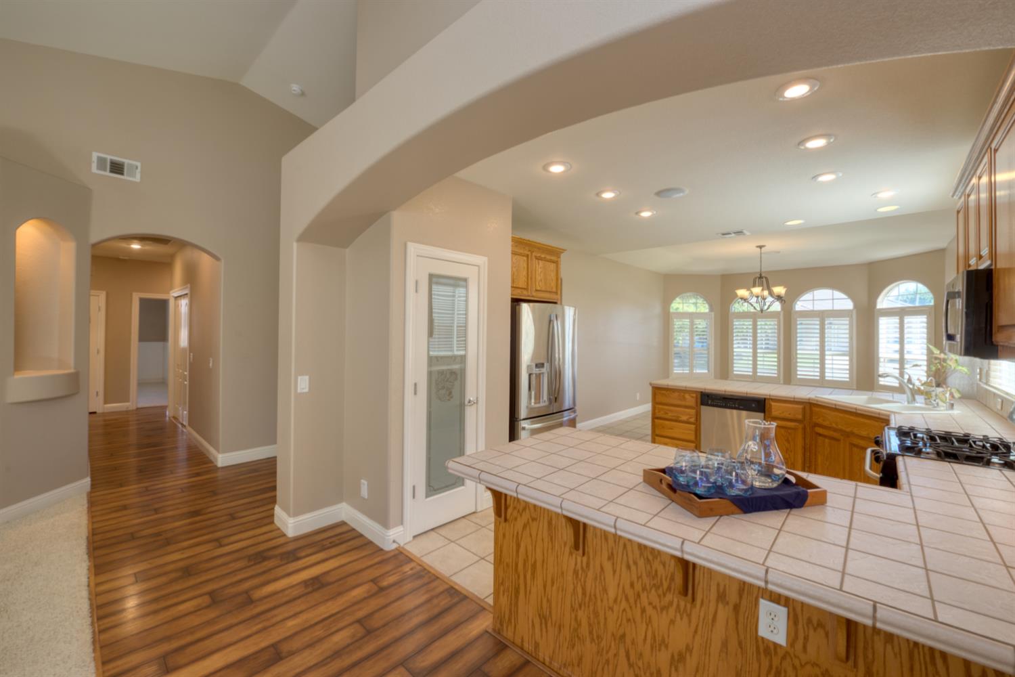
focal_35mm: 14
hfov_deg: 104.3
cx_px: 508
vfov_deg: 81.2
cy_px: 338
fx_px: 395
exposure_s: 1/30
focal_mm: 14
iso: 400
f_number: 10
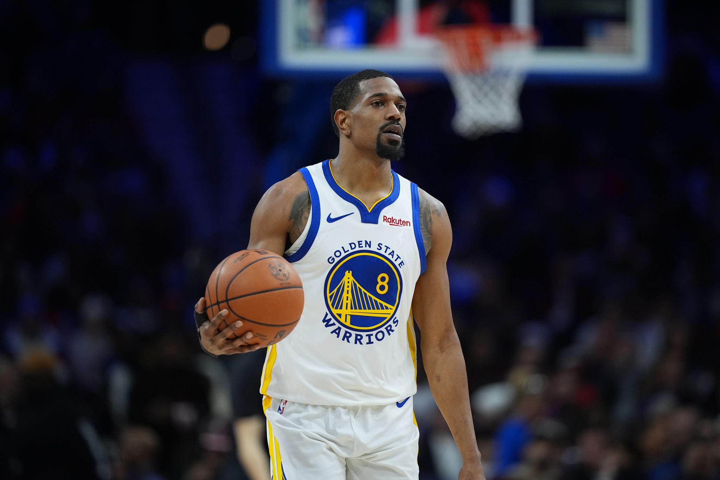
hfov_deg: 6.9
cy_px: 240
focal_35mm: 300
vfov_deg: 4.6
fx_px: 5999
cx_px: 360
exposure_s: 1/2000
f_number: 2.8
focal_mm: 300
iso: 3200
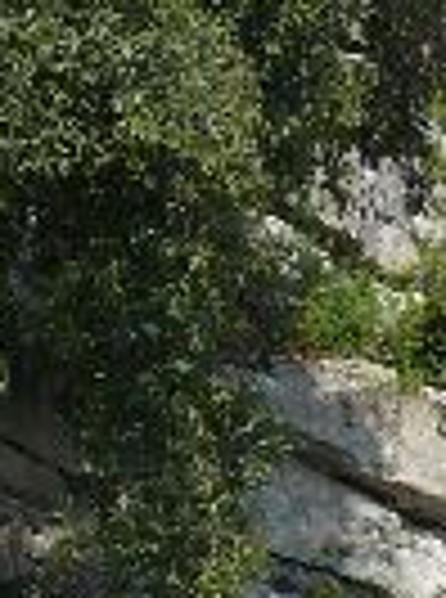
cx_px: 2072
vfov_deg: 2.1
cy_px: 764
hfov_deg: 1.6
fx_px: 16002
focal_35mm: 927
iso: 100
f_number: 5.6
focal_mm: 25.3
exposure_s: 1/320
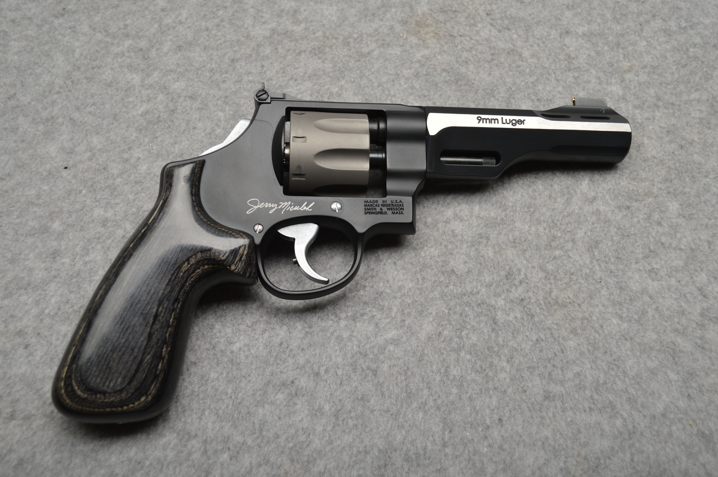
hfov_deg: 53.2
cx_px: 359
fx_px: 717
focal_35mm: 36
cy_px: 238
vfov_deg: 36.8
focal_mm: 24
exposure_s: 1/200
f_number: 4.5
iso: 100
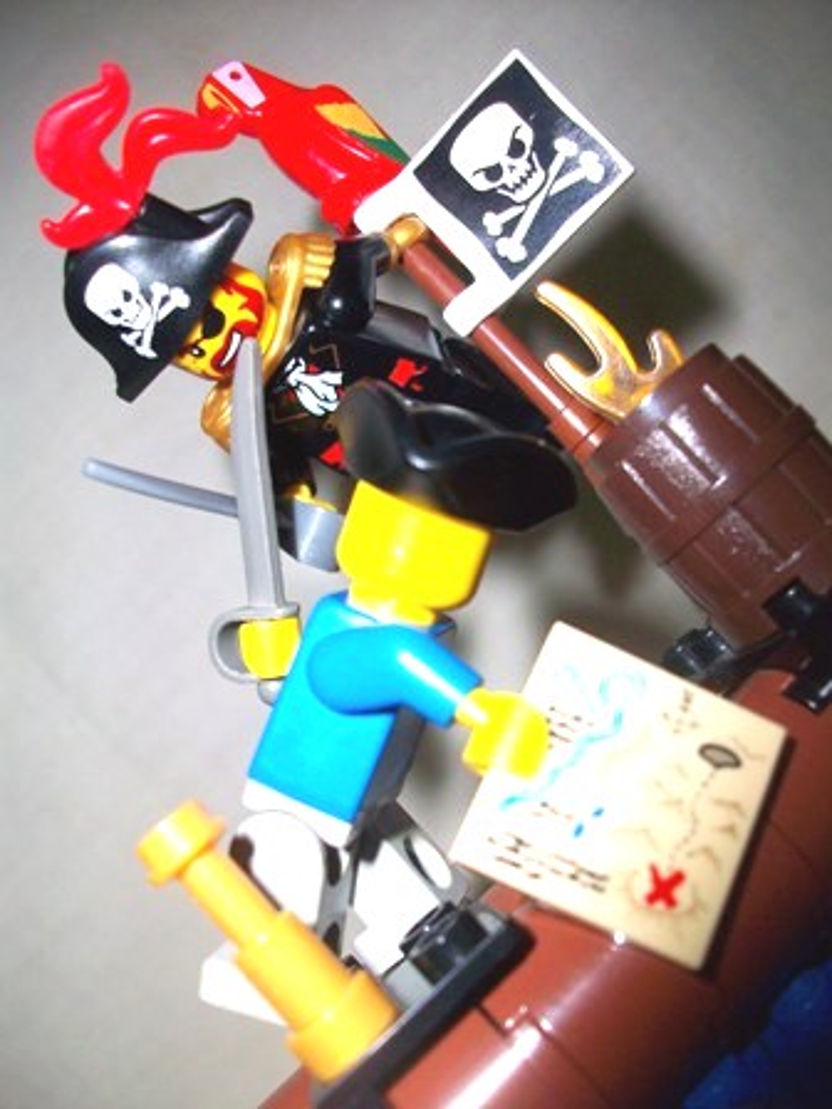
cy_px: 554
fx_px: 1090
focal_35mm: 34
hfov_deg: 41.8
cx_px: 416
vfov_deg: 54.0
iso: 160
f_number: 2.8
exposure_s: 1/60
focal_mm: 5.7
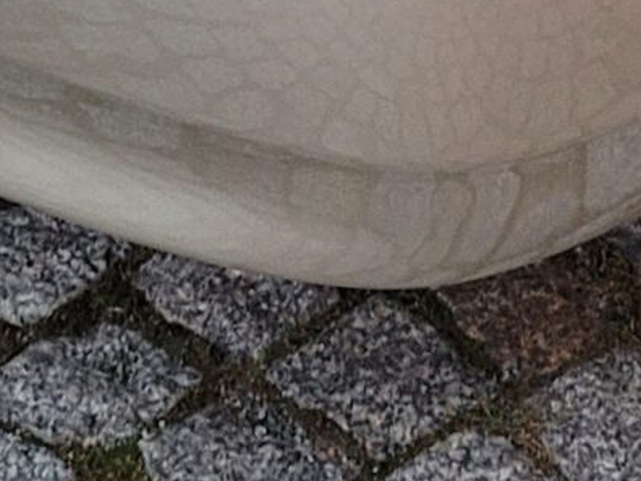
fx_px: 3111
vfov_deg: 8.0
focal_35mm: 168
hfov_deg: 11.7
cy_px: -771
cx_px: 489
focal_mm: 5.4
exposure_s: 1/100
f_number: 1.8
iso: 250
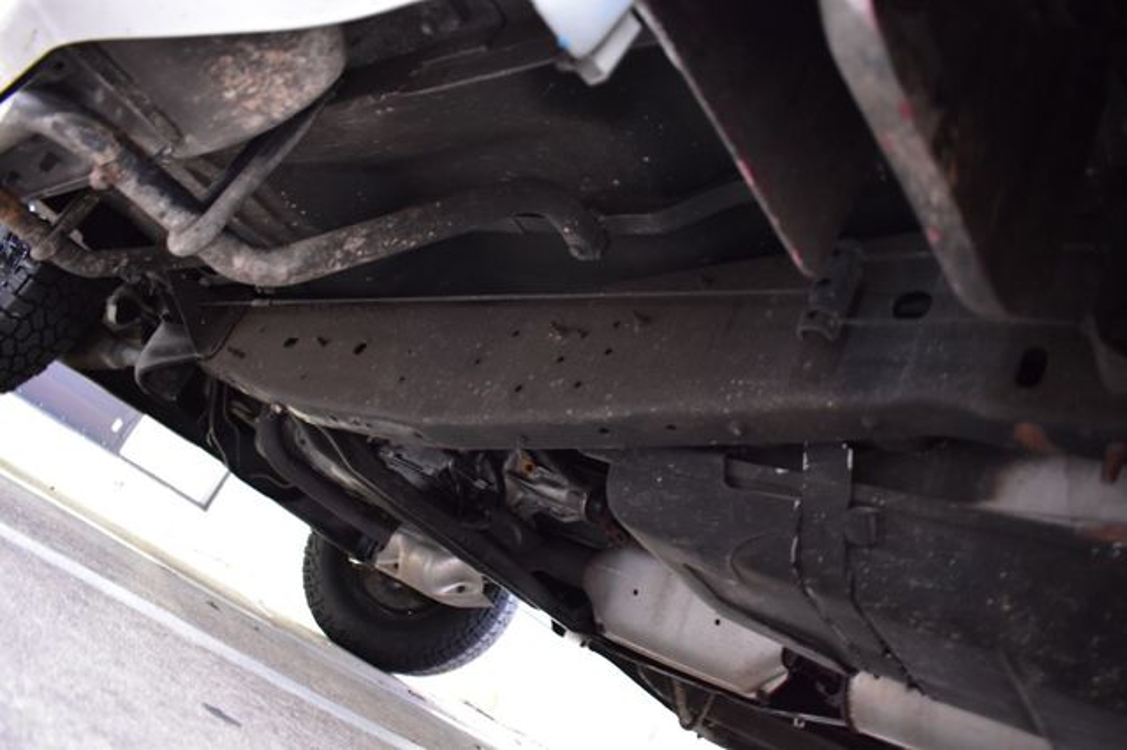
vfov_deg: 47.9
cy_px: 375
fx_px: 845
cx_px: 564
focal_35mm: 27
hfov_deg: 67.4
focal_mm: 18
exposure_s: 1/2
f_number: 3.5
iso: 1600
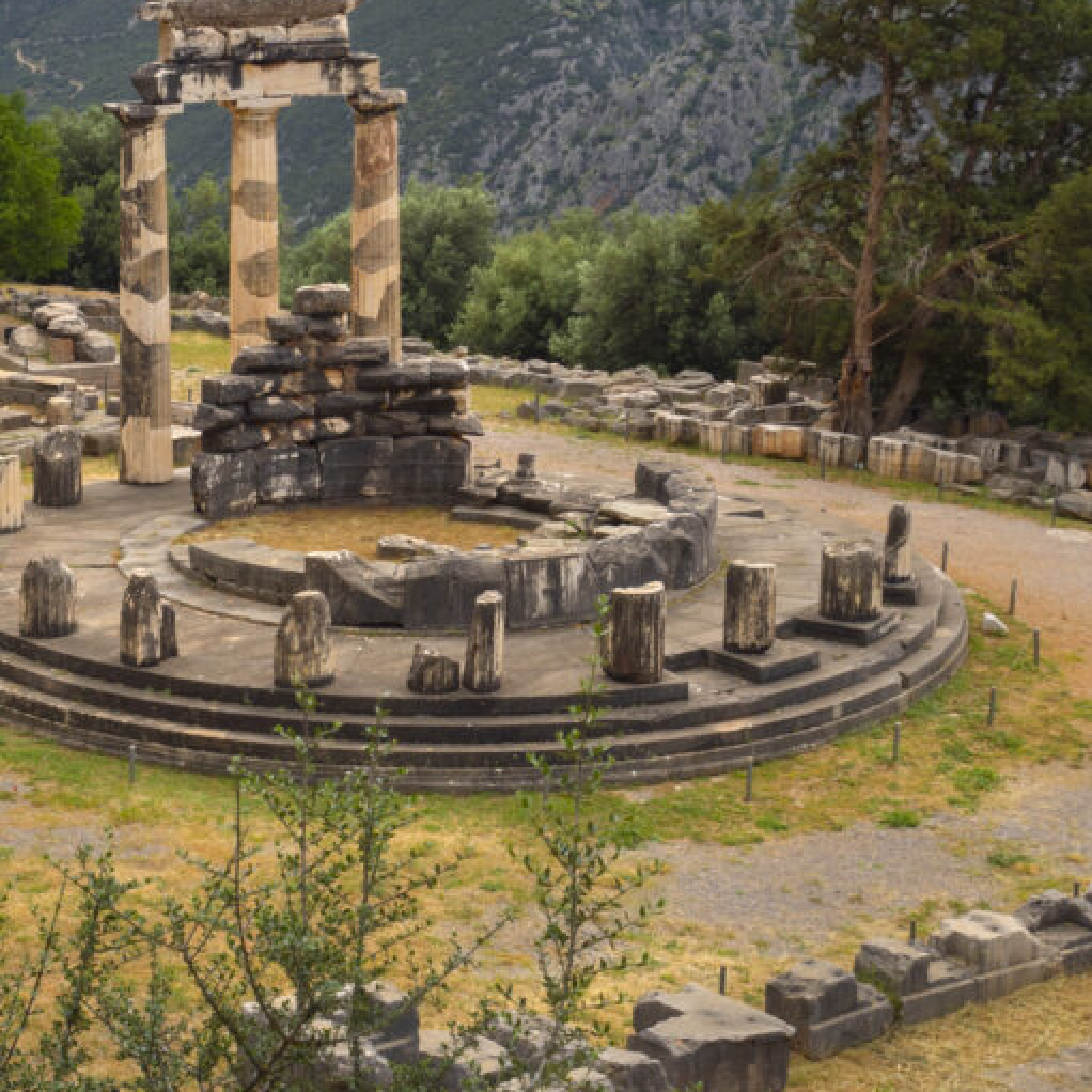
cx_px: 342
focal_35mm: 78
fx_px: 2784
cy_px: 534
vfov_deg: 22.2
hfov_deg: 22.1
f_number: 9
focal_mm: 22
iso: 200
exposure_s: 1/160
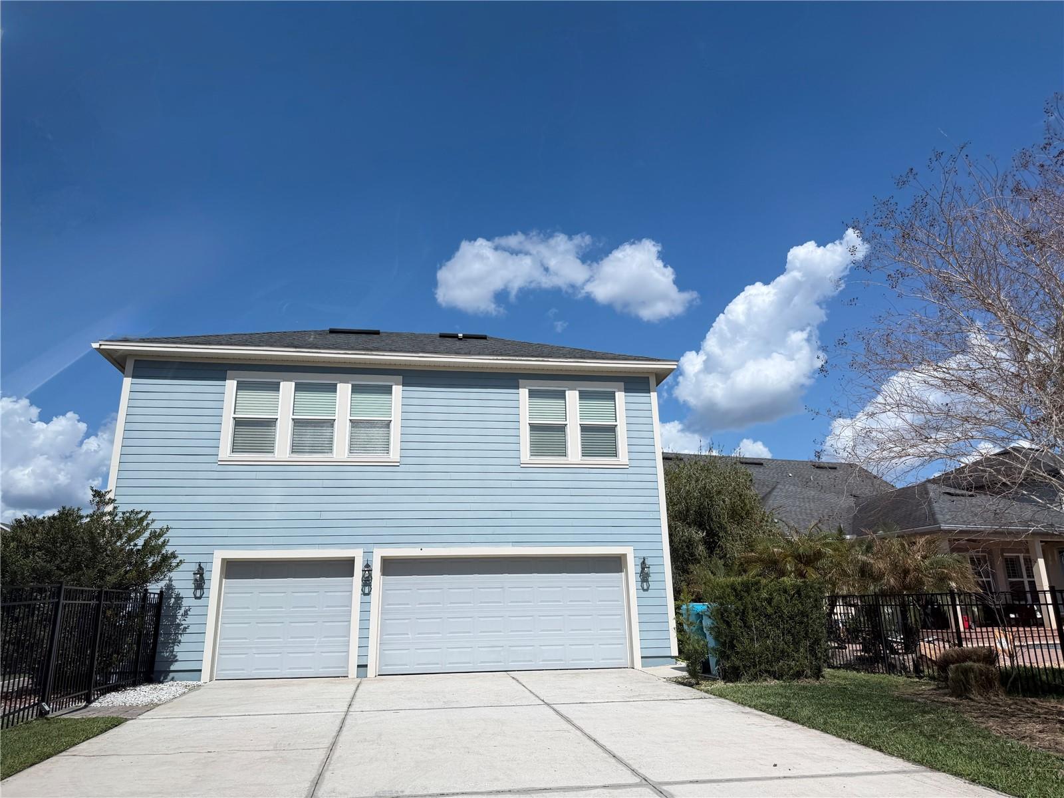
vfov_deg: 56.8
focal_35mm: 24
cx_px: 532
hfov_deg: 71.6
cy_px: 399
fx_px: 738
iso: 80
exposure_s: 1/1139
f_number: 1.78
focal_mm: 6.76
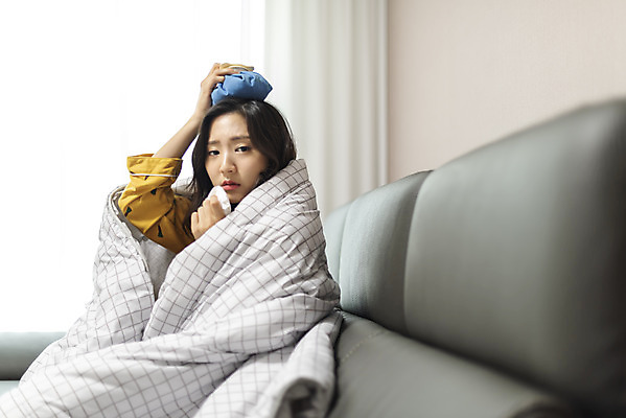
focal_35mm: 50
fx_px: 870
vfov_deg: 27.0
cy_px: 209
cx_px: 313
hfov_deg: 39.6
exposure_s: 1/125
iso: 500
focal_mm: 50
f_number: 1.8
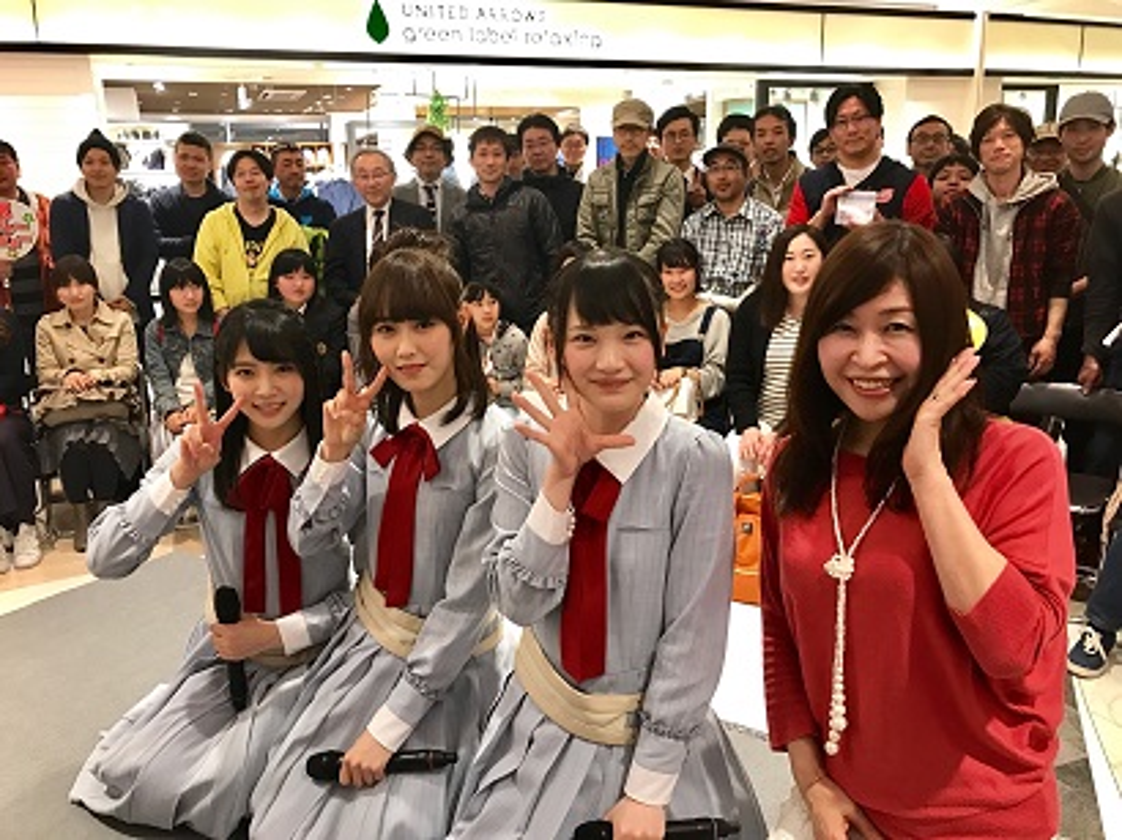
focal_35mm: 28
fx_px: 907
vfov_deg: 49.7
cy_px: 420
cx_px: 561
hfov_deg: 63.5
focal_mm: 3.99
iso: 40
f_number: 1.8
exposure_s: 1/17
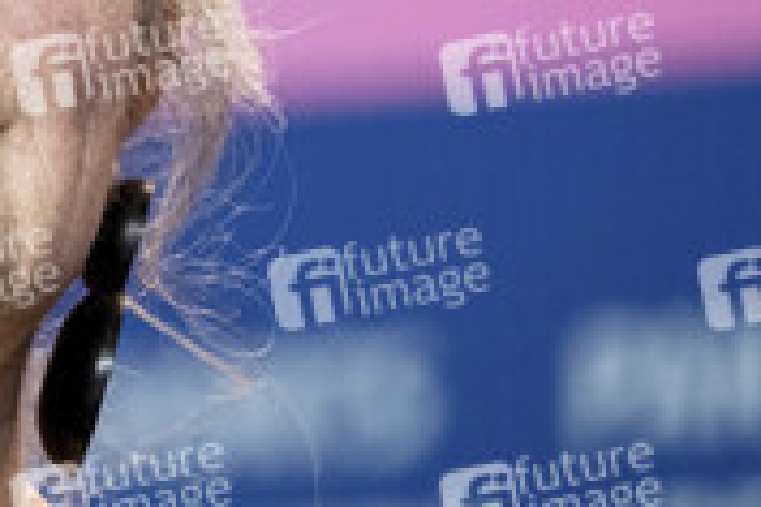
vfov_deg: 2.6
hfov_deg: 3.9
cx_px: 6
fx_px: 11287
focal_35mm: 534
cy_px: -43
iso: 2000
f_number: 2.8
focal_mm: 140
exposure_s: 1/400
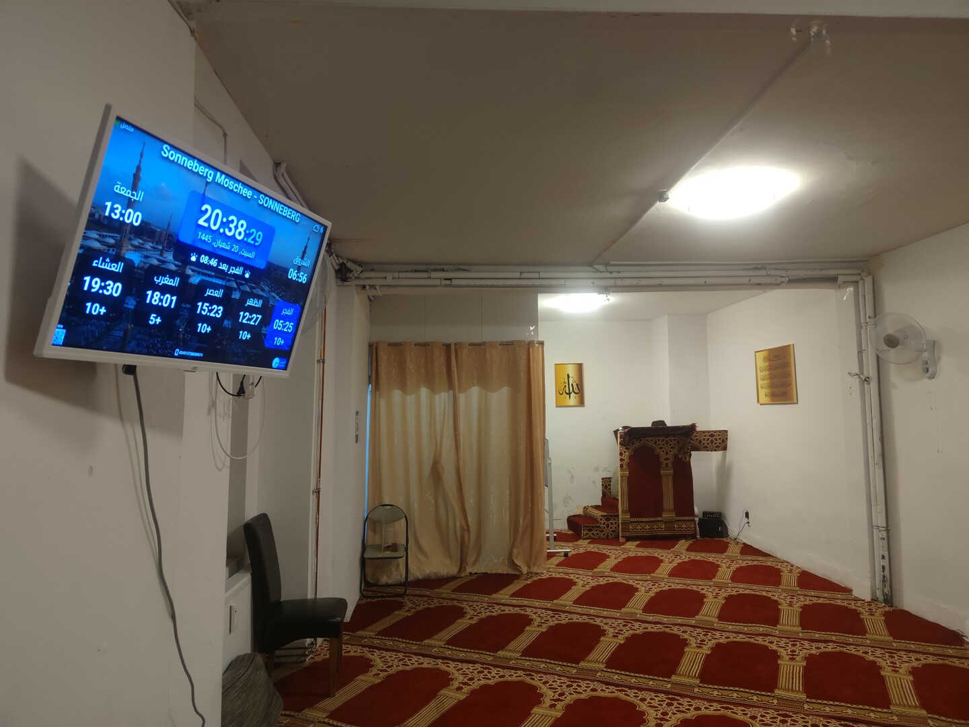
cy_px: 364
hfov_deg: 71.6
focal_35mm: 24
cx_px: 484
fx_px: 672
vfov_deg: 56.8
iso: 392
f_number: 1.69
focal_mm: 6.72
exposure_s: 1/50
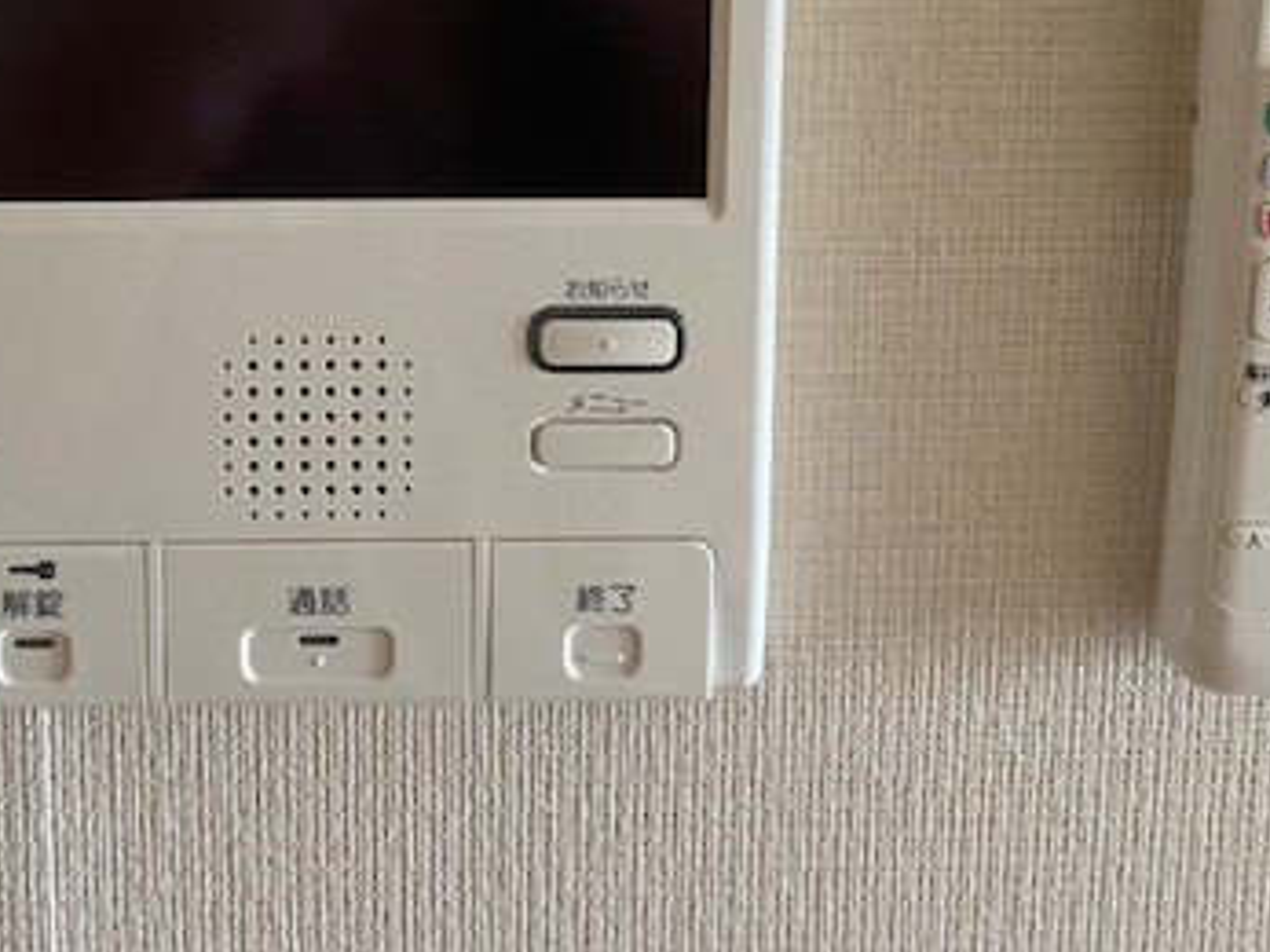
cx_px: 355
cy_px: 81
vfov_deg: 28.9
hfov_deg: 38.9
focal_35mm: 48
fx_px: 1760
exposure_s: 1/50
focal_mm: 4.25
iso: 160
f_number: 1.8
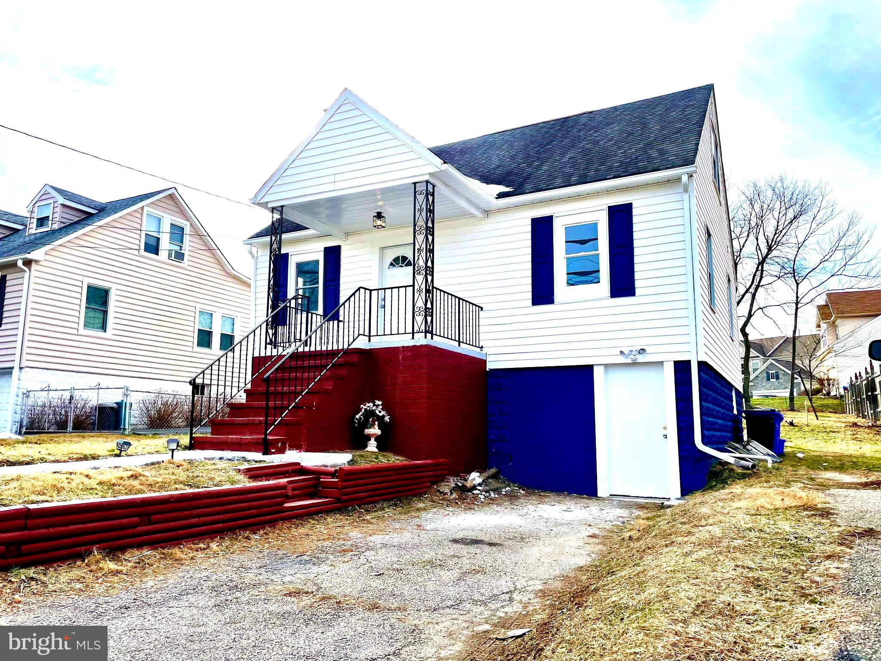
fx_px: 662
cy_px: 330
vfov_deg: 53.1
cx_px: 440
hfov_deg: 67.3
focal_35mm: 26
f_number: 1.6
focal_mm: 4.2
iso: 32
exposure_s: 1/4831
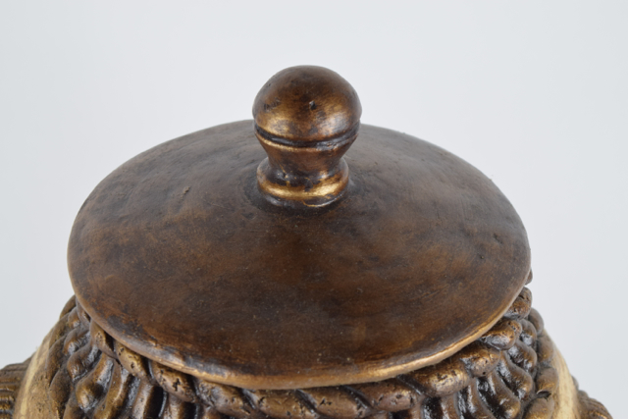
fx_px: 1439
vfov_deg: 16.6
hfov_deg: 24.6
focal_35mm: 82
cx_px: 314
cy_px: 210
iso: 400
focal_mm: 55
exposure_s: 1/125
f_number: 7.1
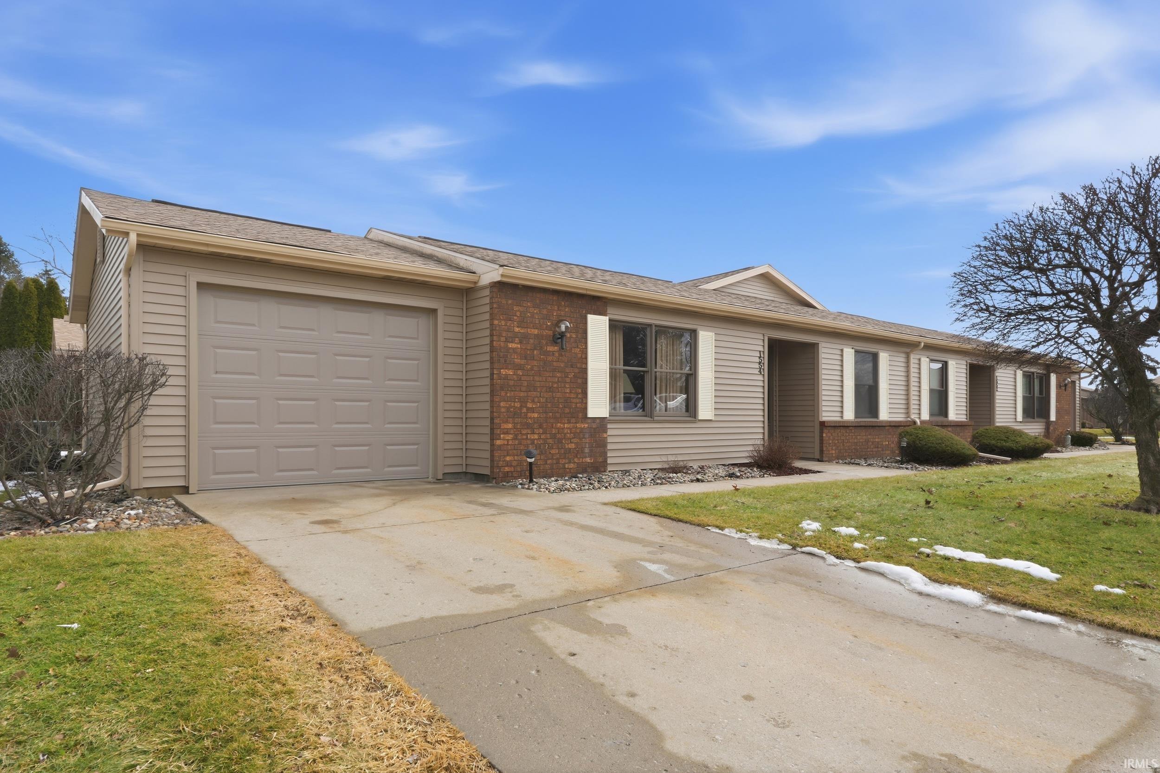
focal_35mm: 22
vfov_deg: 57.8
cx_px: 580
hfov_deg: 79.2
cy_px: 386
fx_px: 701
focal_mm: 14.5
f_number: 16
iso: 50
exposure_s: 1/50
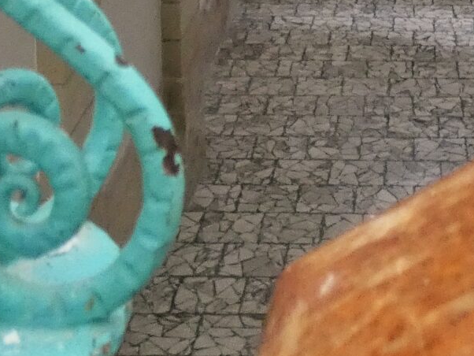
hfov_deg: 22.7
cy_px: -320
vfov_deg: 14.8
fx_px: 1164
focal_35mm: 85
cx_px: 383
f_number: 2.8
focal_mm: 3.6
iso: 400
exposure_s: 1/60
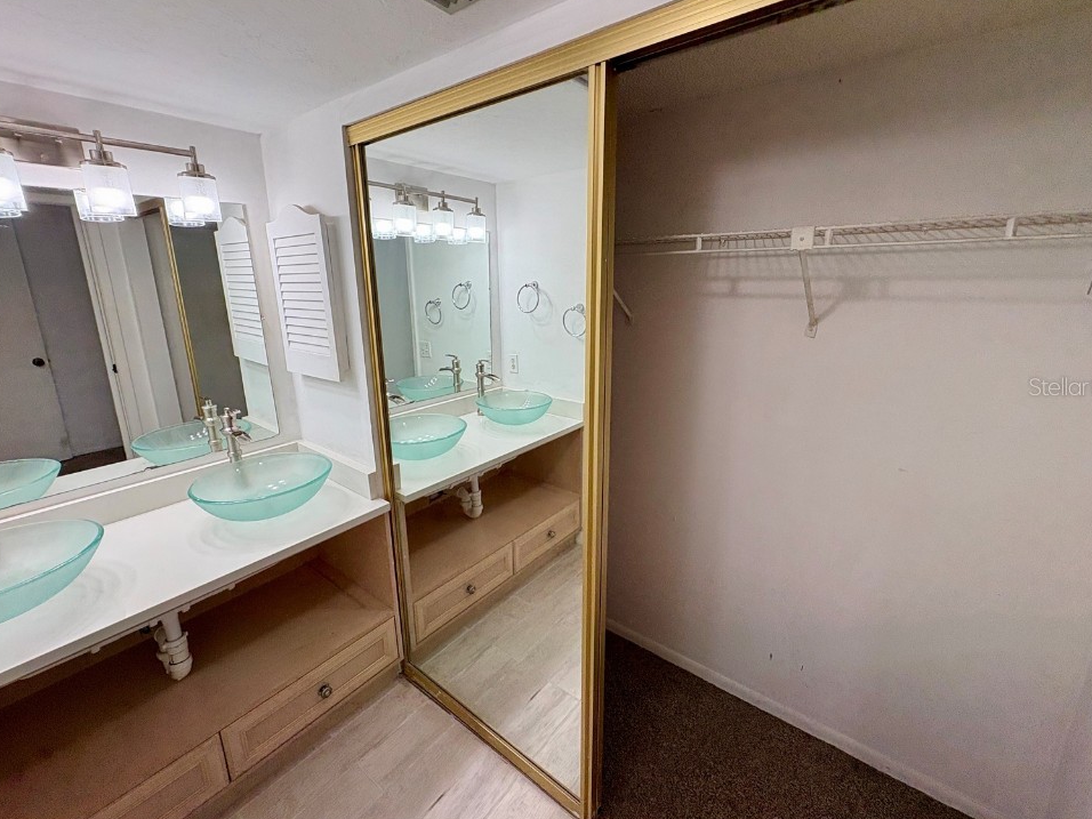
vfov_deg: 81.7
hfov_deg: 98.2
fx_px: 473
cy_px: 386
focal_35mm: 15
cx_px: 552
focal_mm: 2.22
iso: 64
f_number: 2.2
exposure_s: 1/120
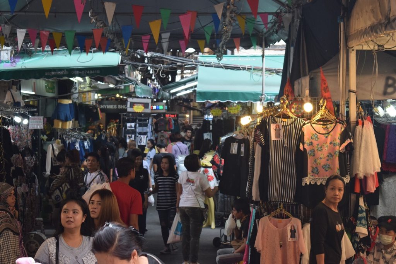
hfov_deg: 24.6
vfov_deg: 16.6
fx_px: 908
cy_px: 132
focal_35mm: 82
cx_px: 198
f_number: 6.3
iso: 1000
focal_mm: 55
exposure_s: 1/160
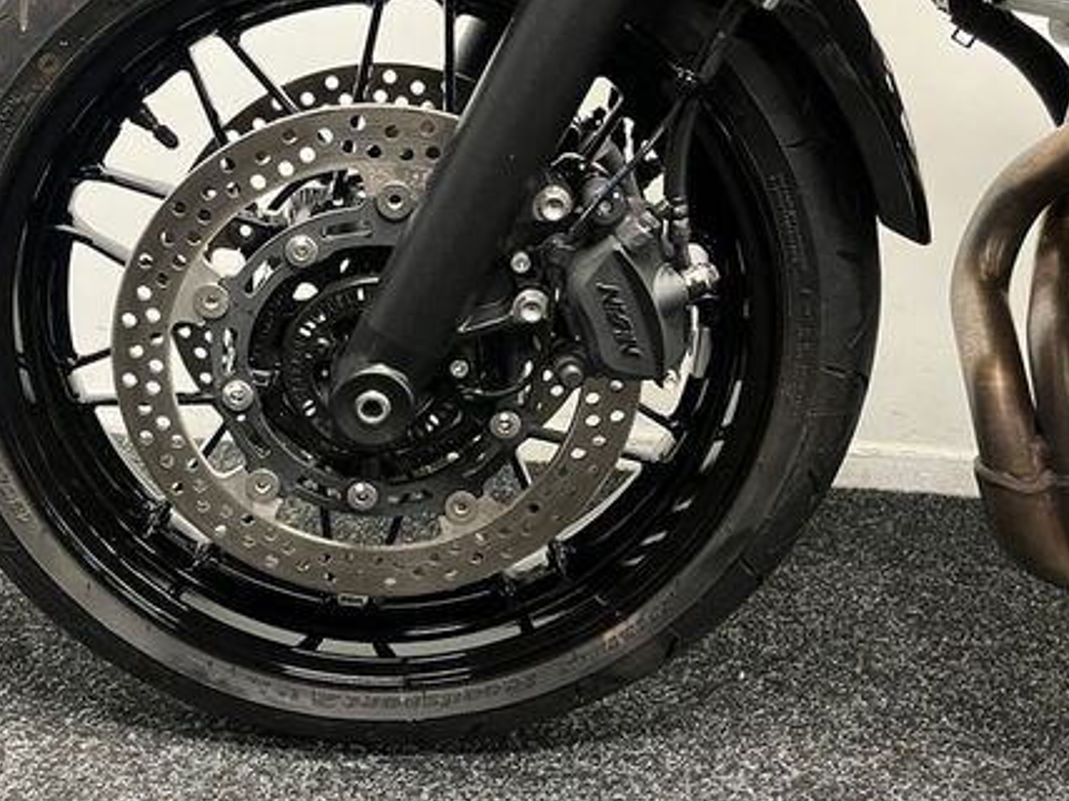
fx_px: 1204
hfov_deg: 47.3
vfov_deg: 36.6
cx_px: 376
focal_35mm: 39
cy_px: 315
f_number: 1.6
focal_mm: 5.1
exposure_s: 1/50
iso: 500
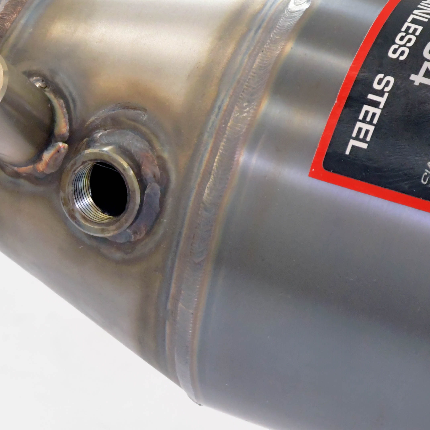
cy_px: 228
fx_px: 4652
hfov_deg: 5.3
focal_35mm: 331
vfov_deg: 5.3
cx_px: -77
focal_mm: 100
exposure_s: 1/200
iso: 4000
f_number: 14
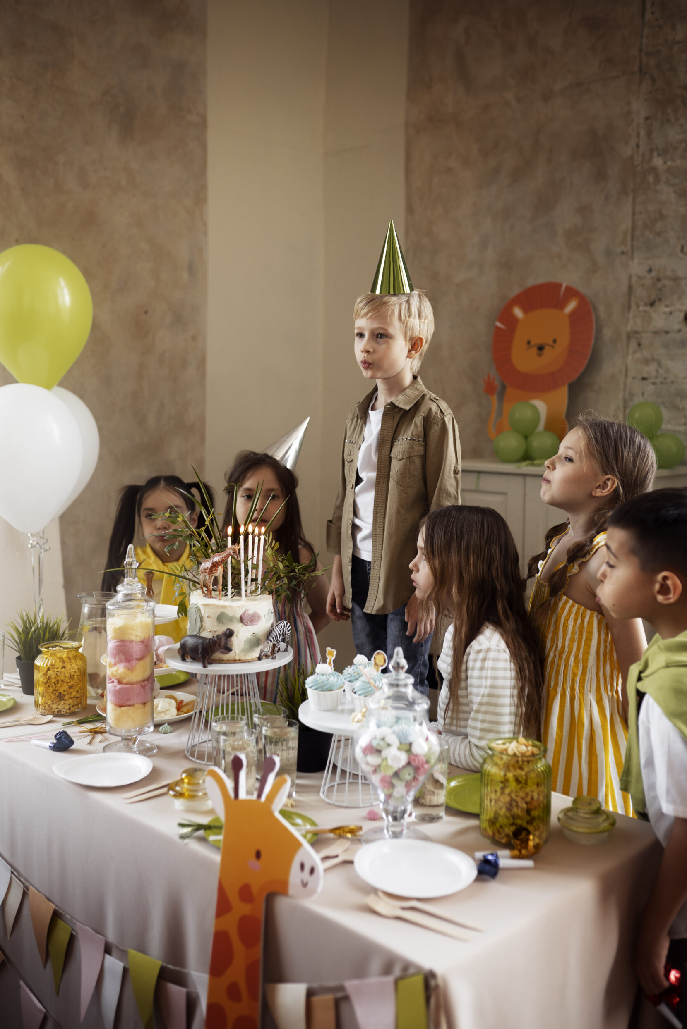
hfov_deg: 36.9
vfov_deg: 53.1
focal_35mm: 36
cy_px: 513
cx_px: 350
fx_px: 1030
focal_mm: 35
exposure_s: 1/160
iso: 320
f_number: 2
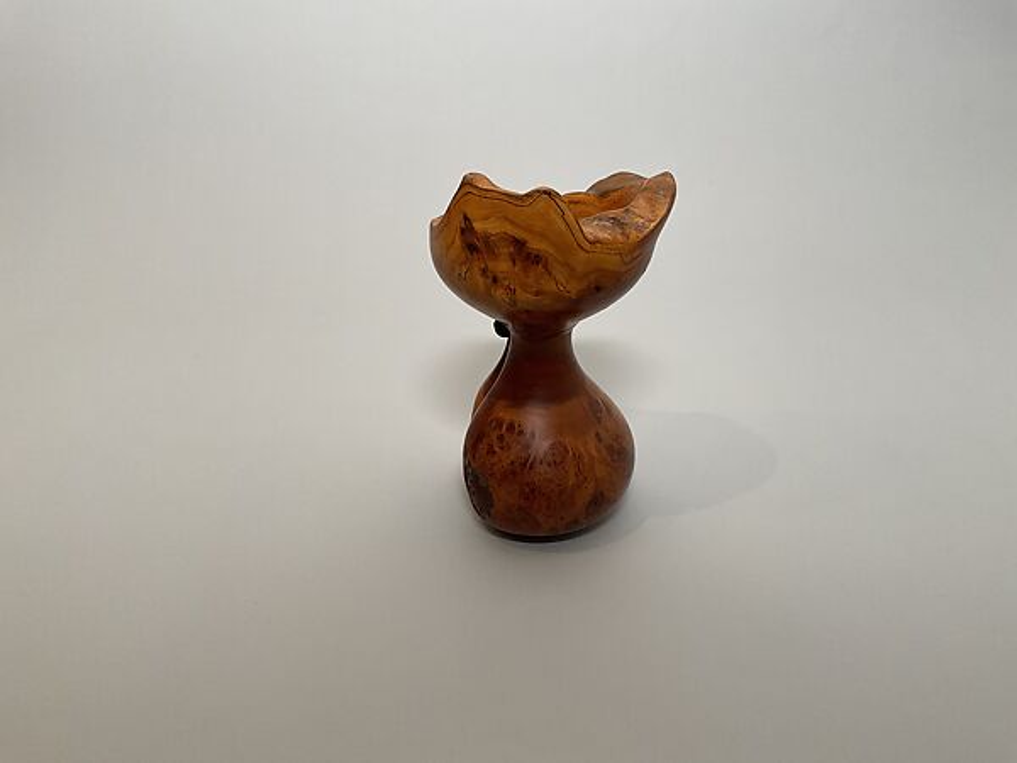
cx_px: 508
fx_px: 852
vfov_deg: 48.2
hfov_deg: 61.7
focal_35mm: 29
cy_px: 382
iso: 80
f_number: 1.8
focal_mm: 3
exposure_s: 1/60
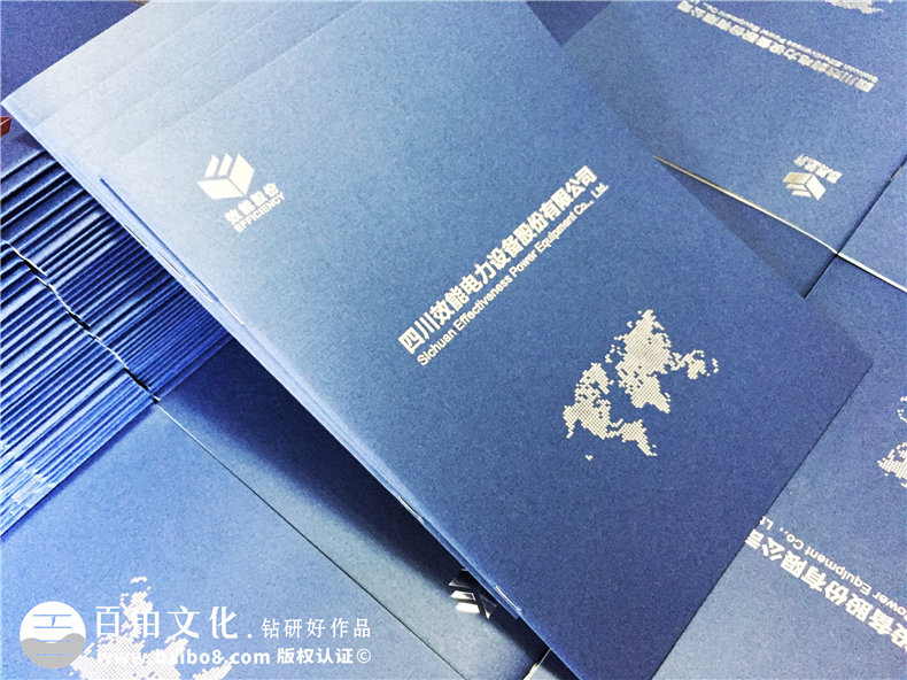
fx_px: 760
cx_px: 454
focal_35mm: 29
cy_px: 340
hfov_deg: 61.7
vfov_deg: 48.2
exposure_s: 1/17
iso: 320
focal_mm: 4.15
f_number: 2.2
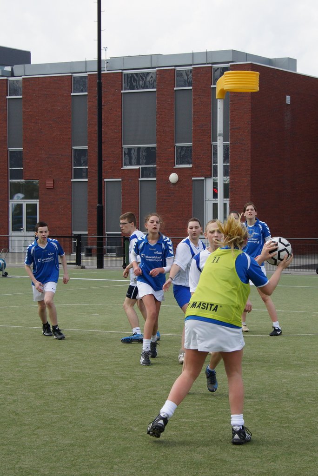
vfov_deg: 33.4
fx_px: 794
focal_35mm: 60
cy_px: 238
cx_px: 159
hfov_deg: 22.7
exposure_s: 1/1000
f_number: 6.3
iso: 400
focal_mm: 40
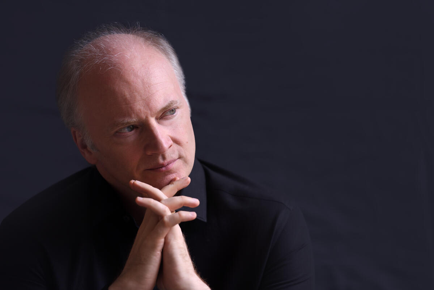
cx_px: 217
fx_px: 2412
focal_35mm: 200
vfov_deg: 6.9
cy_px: 145
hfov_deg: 10.3
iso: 100
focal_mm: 200
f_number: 2.8
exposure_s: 1/250
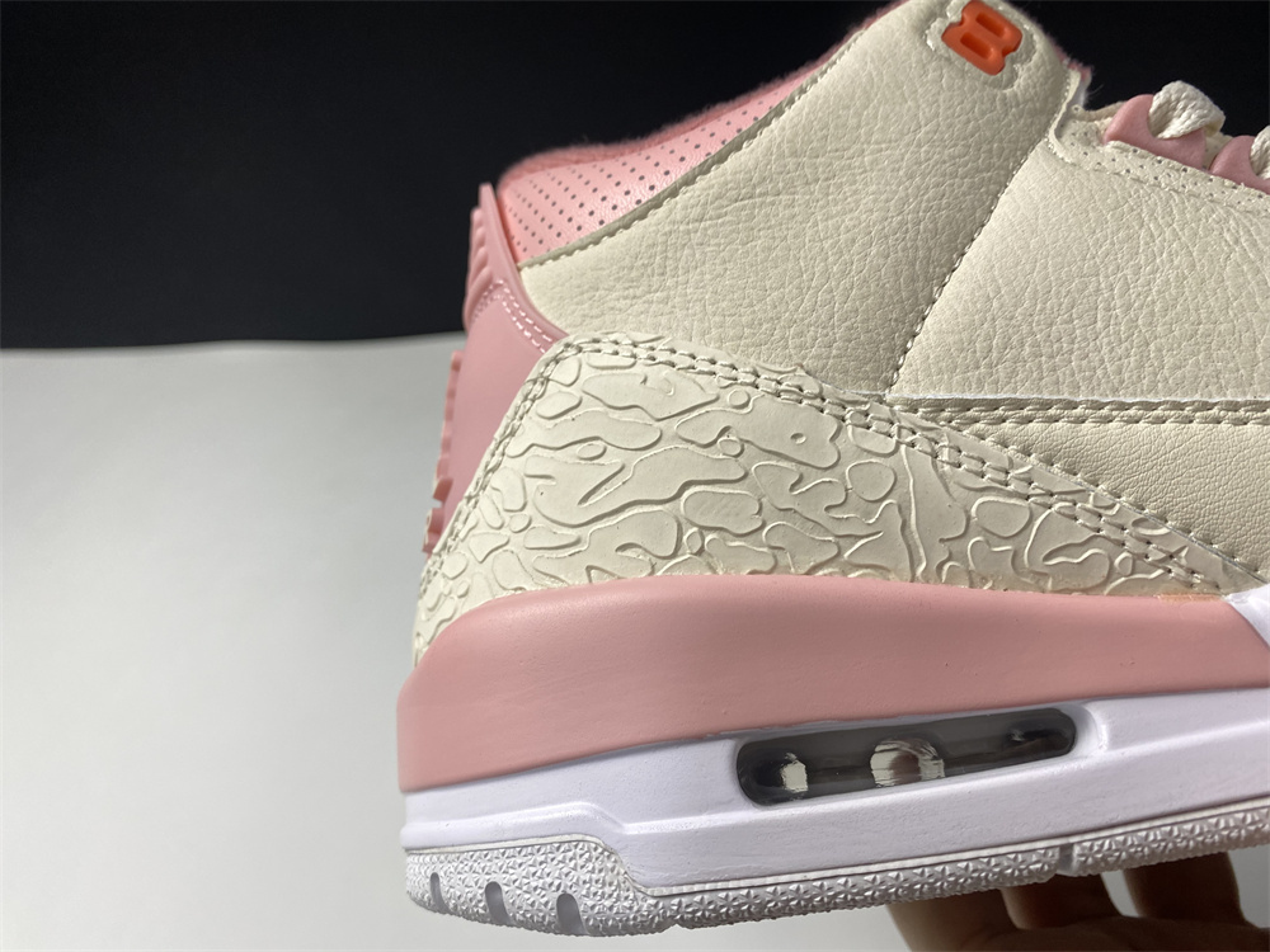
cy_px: 476
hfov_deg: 67.3
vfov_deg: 53.1
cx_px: 635
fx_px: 954
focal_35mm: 26
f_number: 1.8
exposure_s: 1/100
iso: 32
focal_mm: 4.25
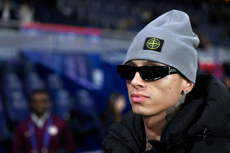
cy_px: 76
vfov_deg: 19.5
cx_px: 115
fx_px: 447
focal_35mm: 70
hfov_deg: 28.8
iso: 4000
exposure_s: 1/1600
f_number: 3.2
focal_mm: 70
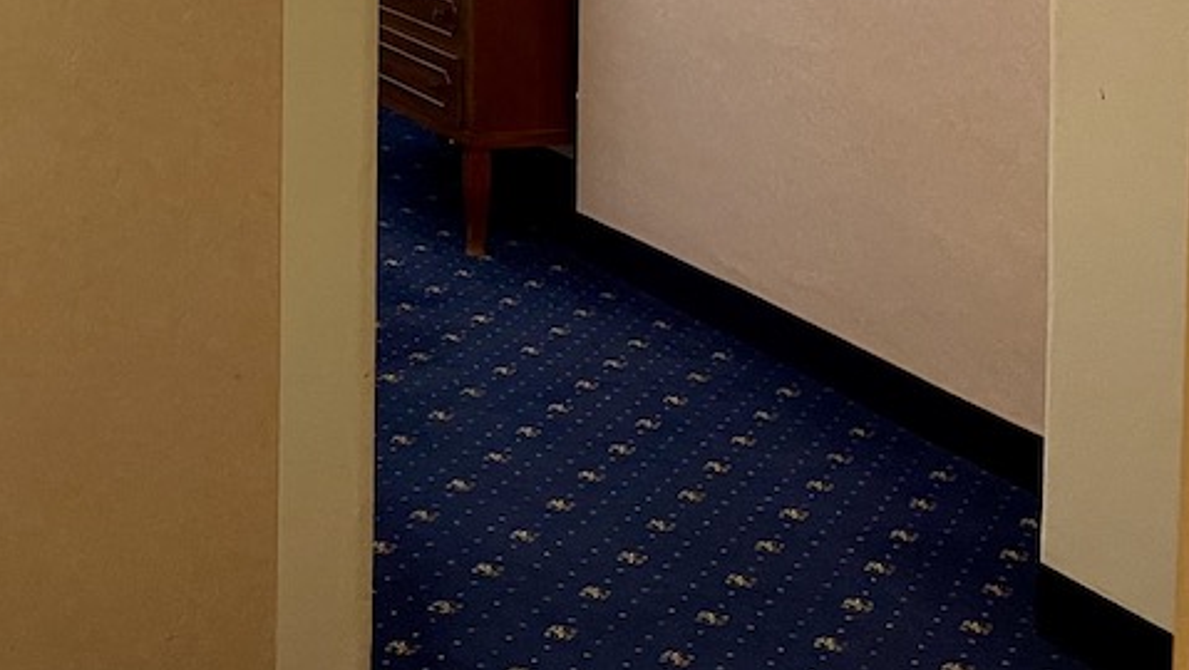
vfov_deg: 16.8
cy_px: -256
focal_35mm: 67
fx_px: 2113
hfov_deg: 28.9
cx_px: -62
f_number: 1.6
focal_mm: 5.1
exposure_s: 1/50
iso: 400
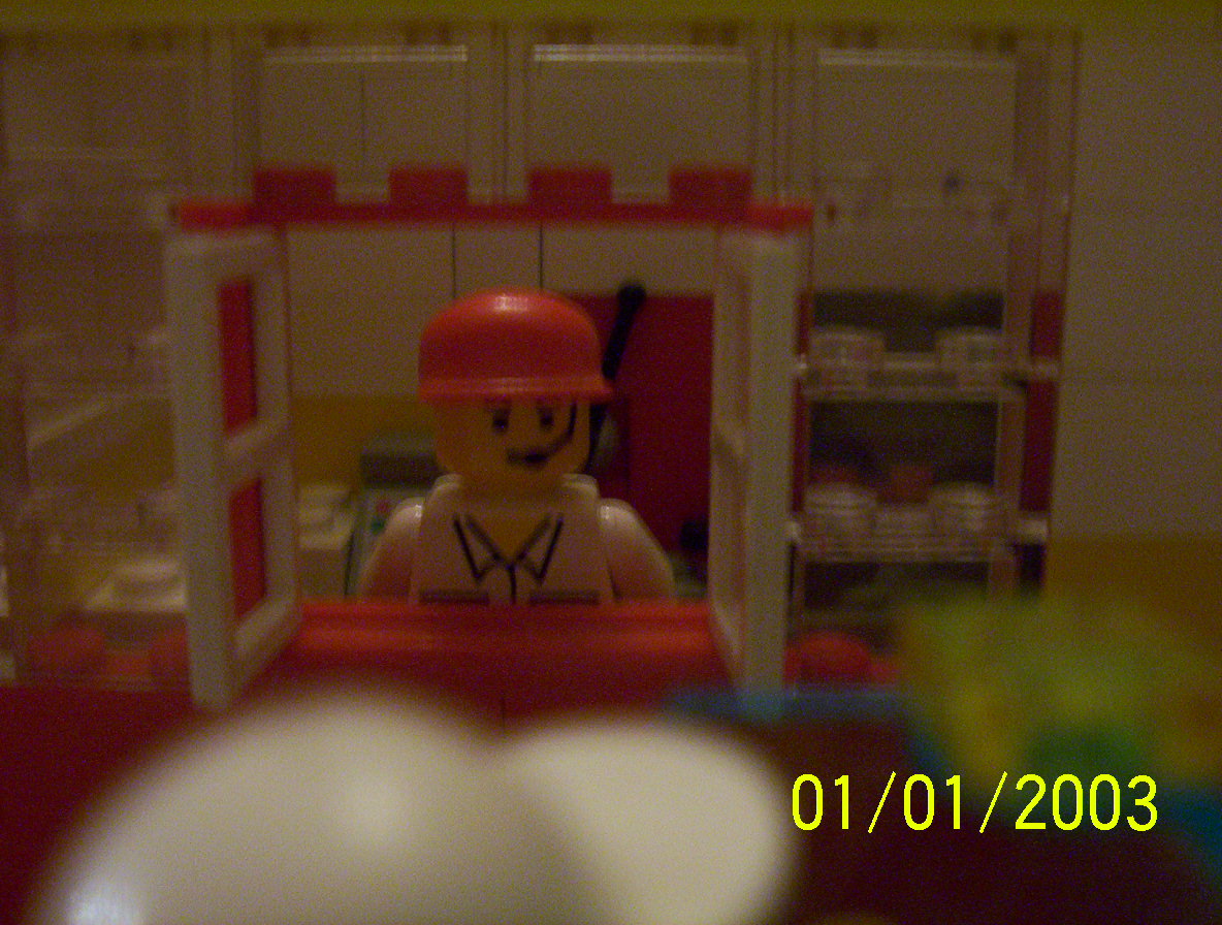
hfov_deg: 43.7
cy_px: 462
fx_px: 1523
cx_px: 611
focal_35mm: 43
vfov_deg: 33.8
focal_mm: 5.77
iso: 200
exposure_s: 1/8
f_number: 2.73
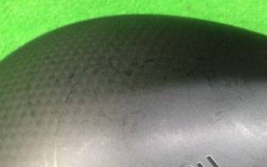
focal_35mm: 71
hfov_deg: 29.0
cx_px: 135
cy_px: 143
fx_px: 517
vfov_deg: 18.1
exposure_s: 1/15
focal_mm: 3.3
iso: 200
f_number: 2.4
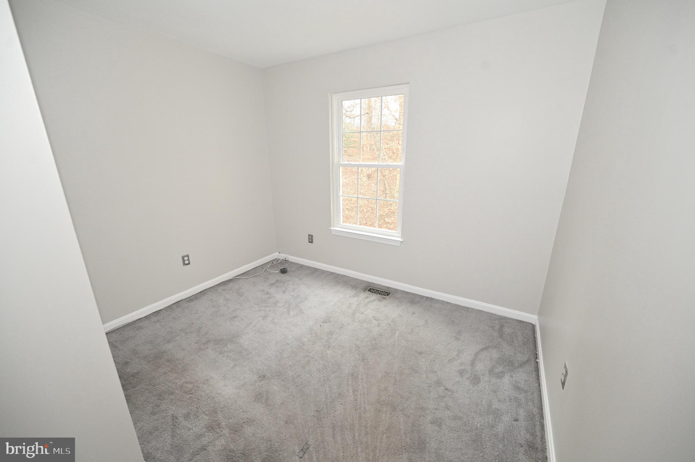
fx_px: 270
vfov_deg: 81.1
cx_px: 348
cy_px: 231
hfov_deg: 104.3
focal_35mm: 14
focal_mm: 14
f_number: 5
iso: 1250
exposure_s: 1/80
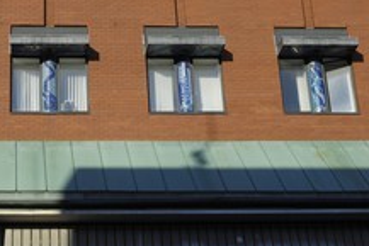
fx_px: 954
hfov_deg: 21.7
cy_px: 37
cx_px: 100
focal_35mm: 93
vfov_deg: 14.6
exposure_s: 1/320
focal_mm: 32
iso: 100
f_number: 9
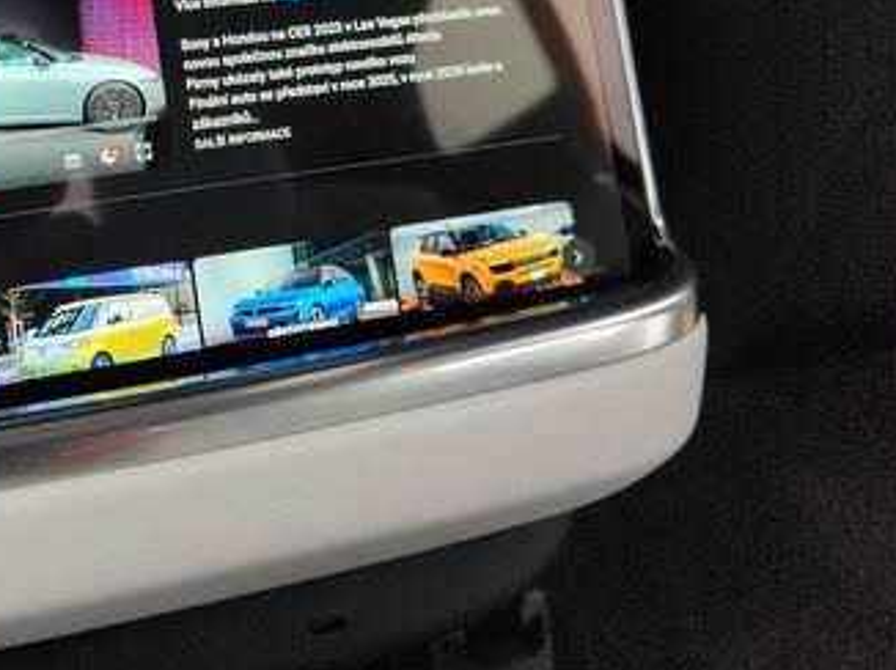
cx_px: 93
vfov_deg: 26.9
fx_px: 1345
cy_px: 49
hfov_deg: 34.8
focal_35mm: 52
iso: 80
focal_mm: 5.4
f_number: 1.8
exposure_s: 1/180
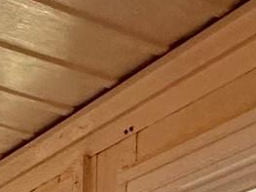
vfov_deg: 9.3
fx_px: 806
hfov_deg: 17.6
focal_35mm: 109
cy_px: 648
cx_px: -8
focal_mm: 2.22
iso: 200
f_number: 2.2
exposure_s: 1/120
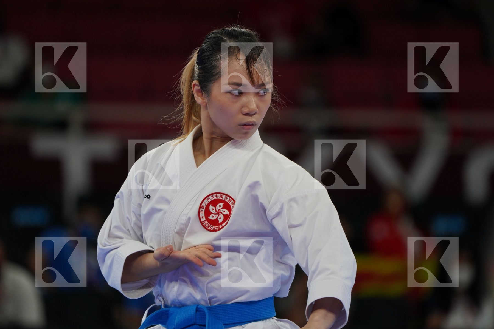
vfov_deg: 3.4
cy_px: 164
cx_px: 247
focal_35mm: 400
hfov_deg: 5.2
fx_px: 5488
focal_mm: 400
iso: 800
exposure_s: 1/500
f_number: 5.6
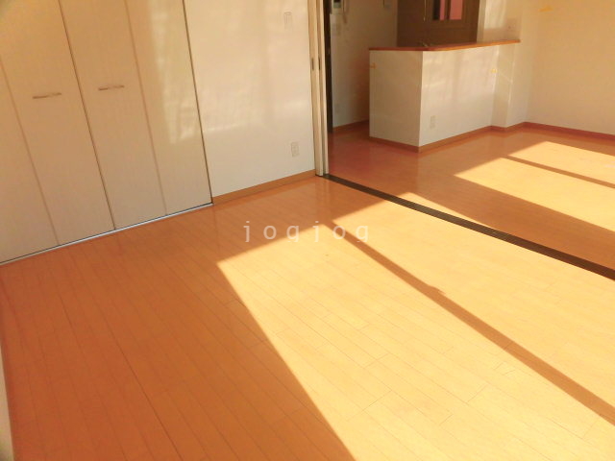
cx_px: 308
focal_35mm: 24
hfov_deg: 71.6
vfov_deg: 56.8
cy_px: 230
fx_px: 426
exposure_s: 1/400
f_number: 3.1
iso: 100
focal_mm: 4.3
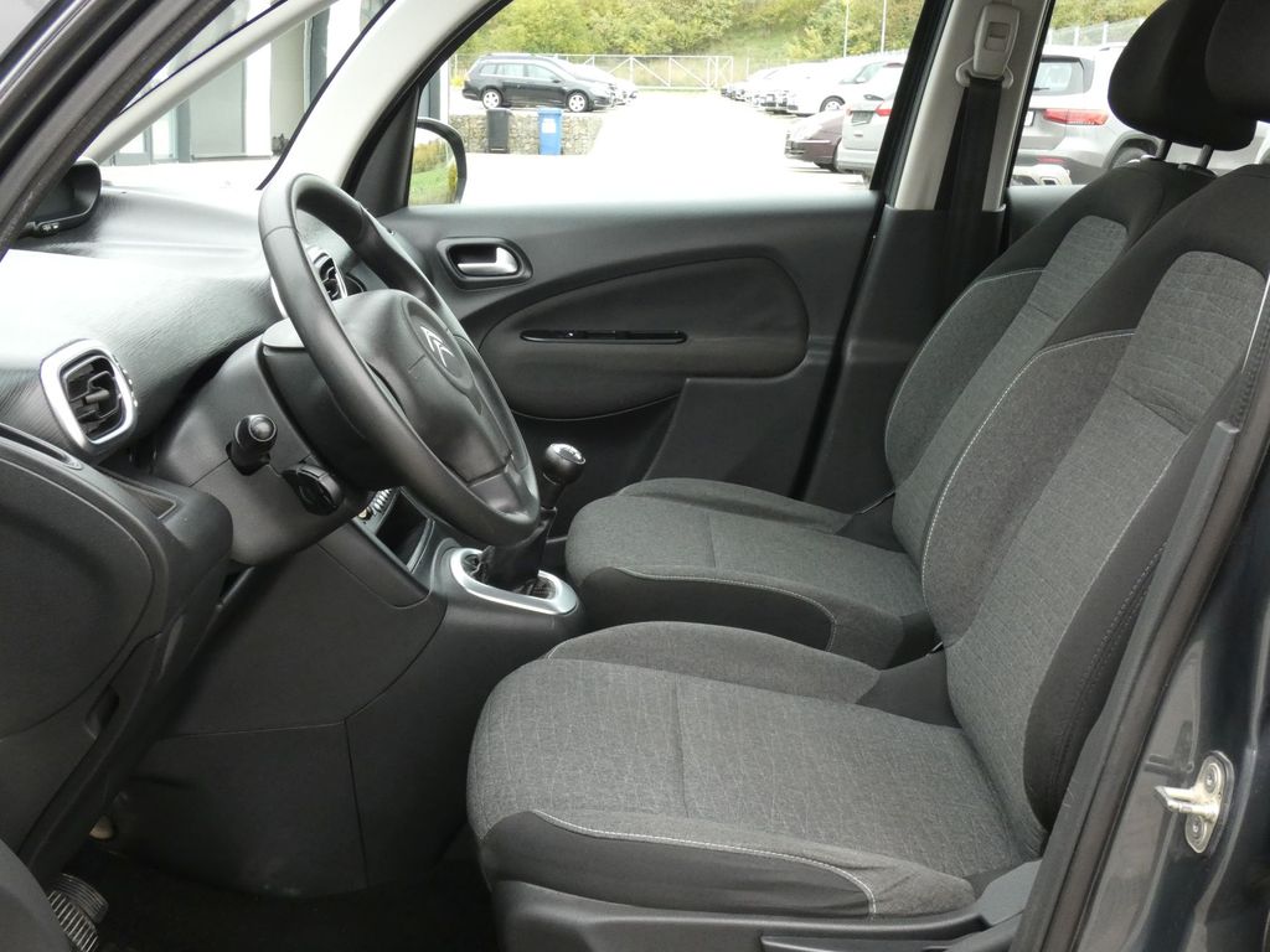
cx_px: 635
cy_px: 476
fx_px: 1504
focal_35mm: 41
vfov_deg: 35.1
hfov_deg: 45.8
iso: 400
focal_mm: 7.3
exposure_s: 1/80
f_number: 5.6
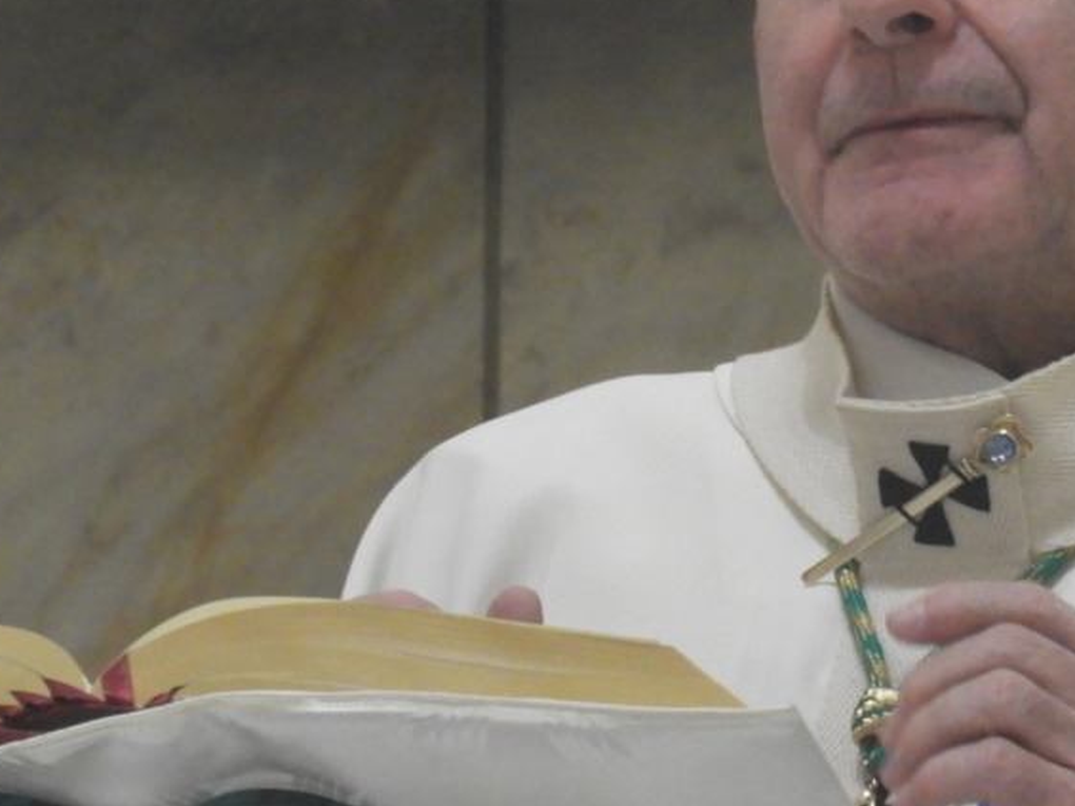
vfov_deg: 1.5
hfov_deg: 1.9
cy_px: 108
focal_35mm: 1020
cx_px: 854
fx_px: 31683
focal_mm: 80.6
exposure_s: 1/50
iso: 800
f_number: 5.6
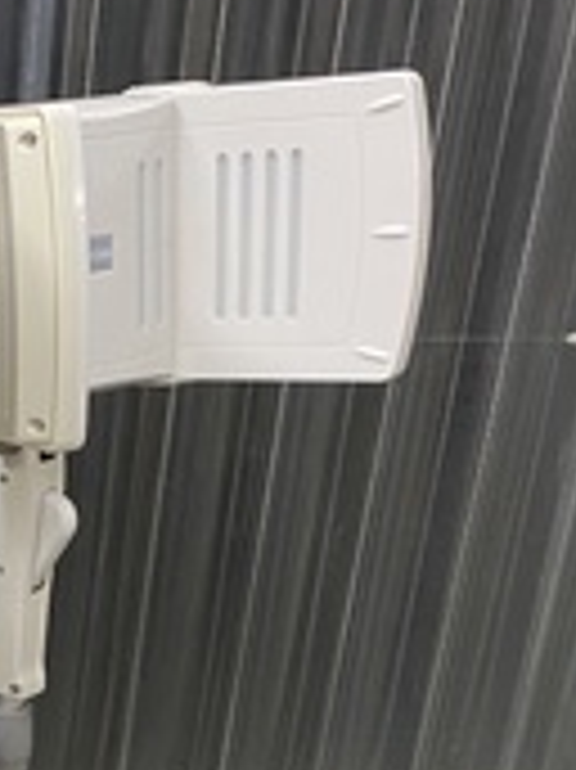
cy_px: 1058
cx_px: -140
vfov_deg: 21.3
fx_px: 1799
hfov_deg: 17.3
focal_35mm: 81
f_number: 1.8
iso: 80
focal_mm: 4.25
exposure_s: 1/60
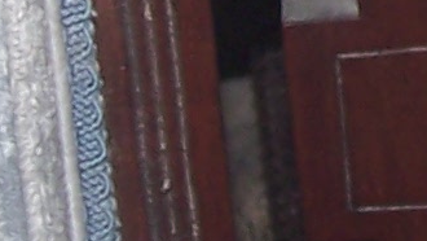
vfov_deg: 4.2
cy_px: -54
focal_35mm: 289
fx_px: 3274
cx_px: 635
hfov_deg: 7.3
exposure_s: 1/60
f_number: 2.8
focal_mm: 6.3
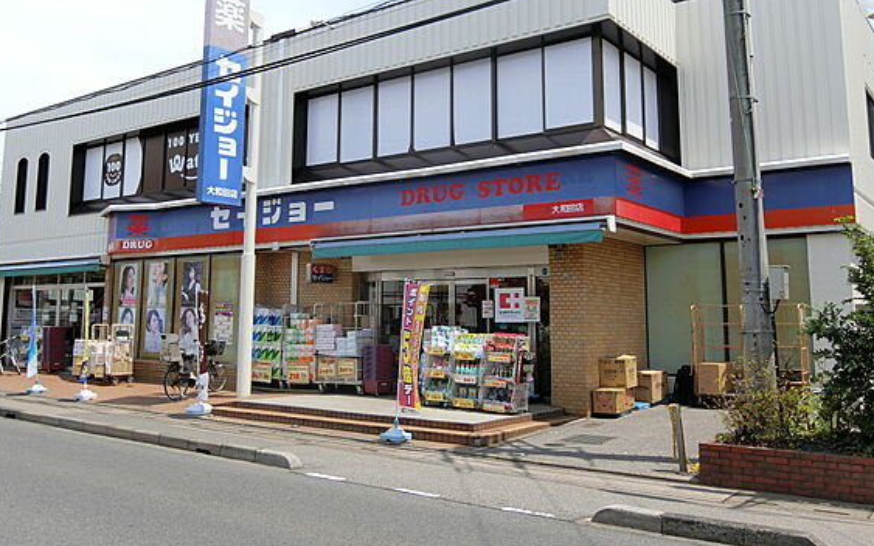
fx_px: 834
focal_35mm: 35
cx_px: 401
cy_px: 213
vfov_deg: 36.1
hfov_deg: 55.3
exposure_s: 1/1000
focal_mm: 6.4
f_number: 3.3
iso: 80
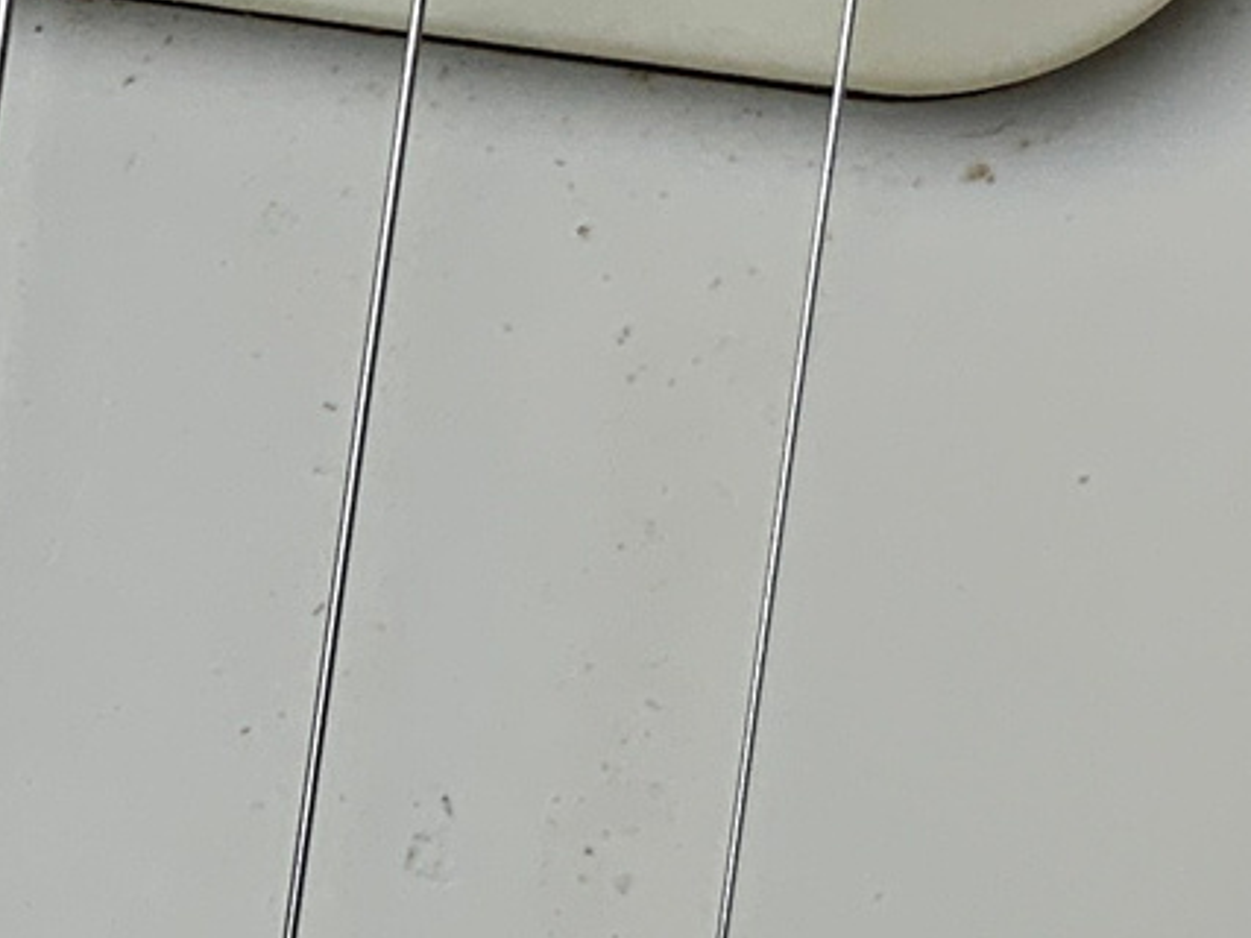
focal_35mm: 174
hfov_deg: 11.2
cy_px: 777
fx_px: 6286
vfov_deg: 8.5
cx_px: -105
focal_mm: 3
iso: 20
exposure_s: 1/100
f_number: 1.8
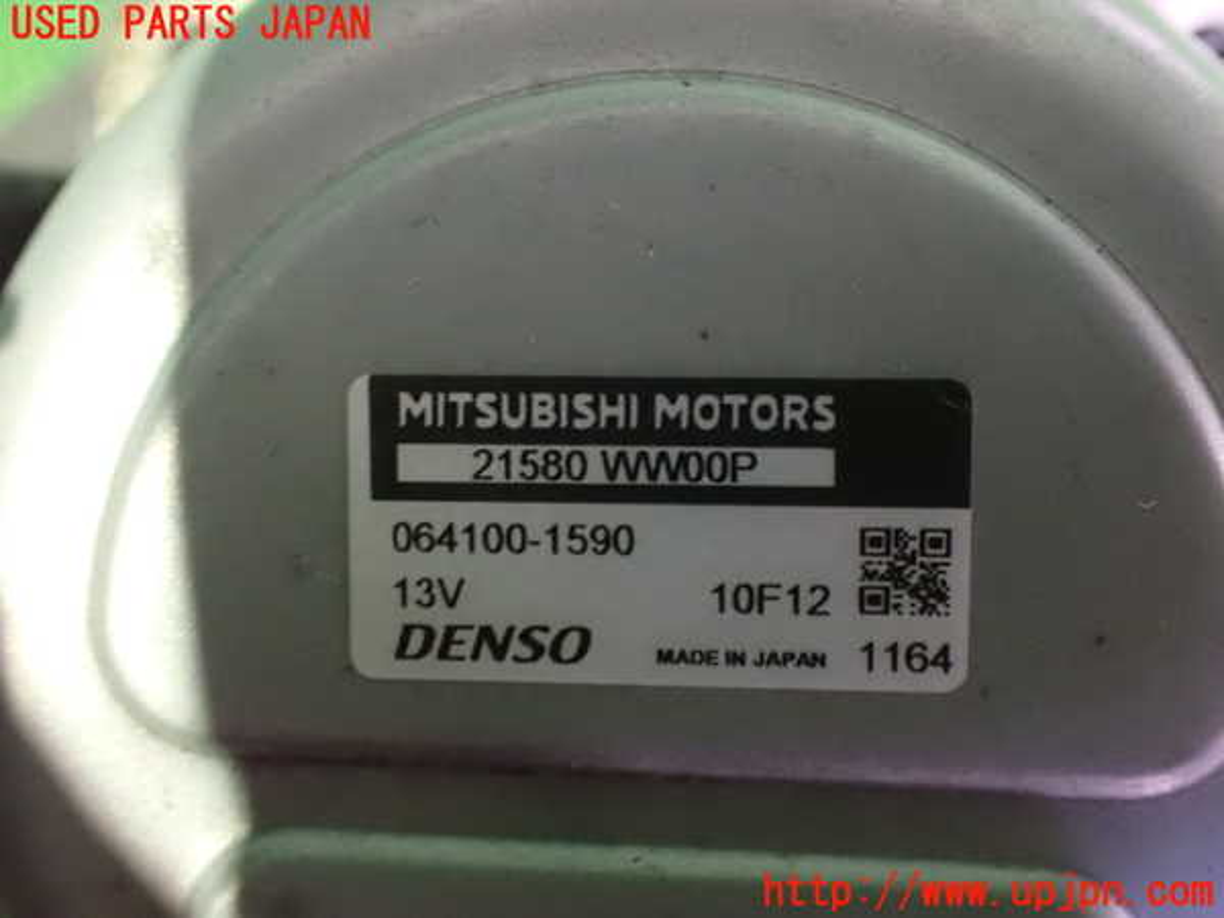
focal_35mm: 41
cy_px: 459
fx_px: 1450
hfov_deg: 45.8
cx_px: 612
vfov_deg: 35.1
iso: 1600
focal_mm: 7.31
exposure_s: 1/8
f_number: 2.8
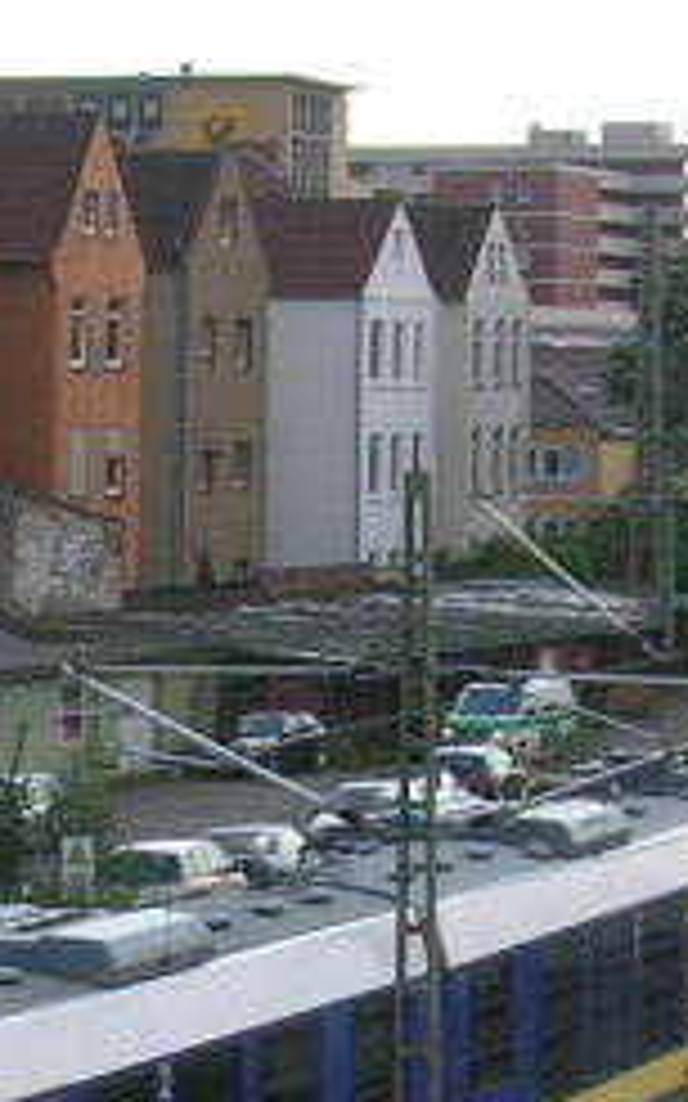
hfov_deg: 7.5
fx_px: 5193
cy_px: 866
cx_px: -76
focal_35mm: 173
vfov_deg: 12.1
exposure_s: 1/176
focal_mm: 8.4
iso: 50
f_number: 5.6
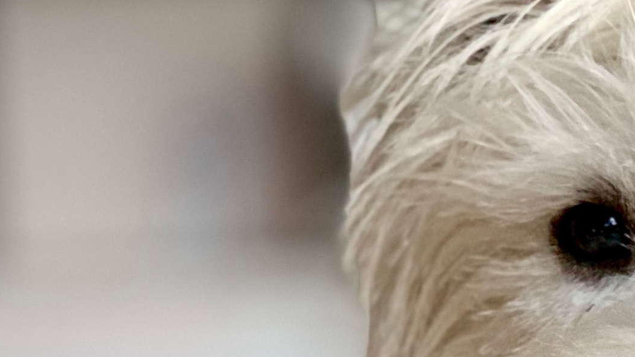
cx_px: 1060
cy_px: 617
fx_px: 3670
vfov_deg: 5.5
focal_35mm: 218
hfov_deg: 9.5
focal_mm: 6
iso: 160
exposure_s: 1/60
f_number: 2.4
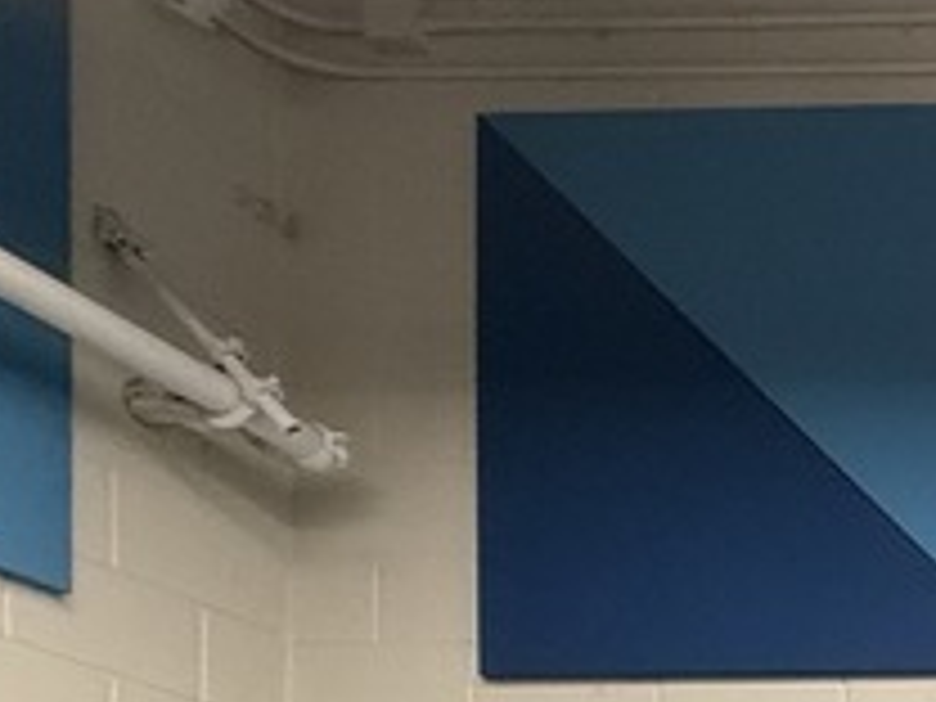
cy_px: 1246
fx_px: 1866
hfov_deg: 19.1
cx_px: 1804
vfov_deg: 17.5
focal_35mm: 69
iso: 250
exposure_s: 1/99
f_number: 2.2
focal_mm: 2.22
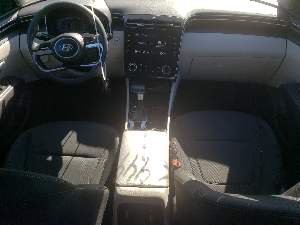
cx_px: 153
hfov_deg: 63.4
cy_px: 114
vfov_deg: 49.7
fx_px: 243
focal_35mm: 28
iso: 50
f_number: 1.5
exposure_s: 1/1000
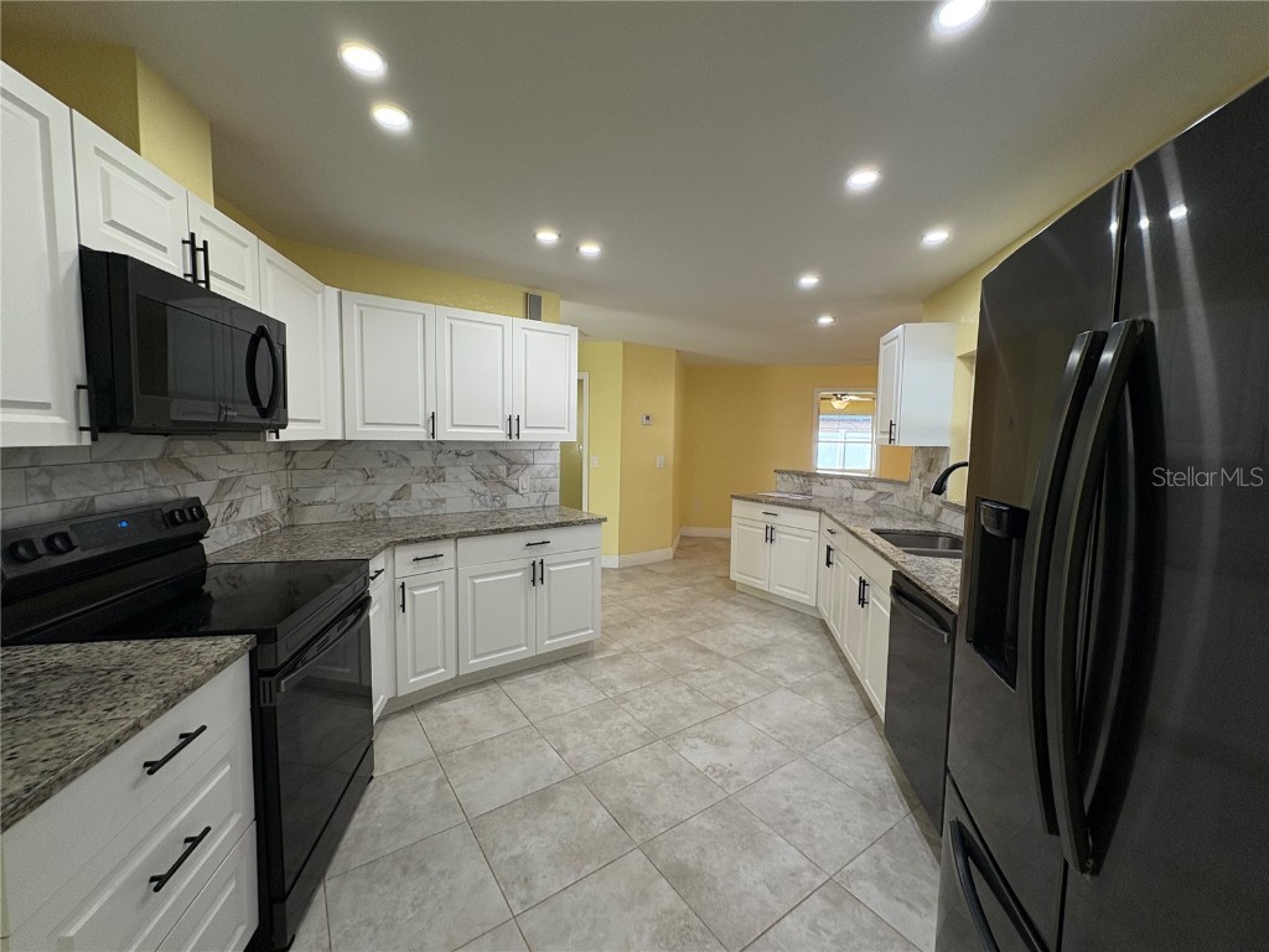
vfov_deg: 85.7
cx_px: 634
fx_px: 513
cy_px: 476
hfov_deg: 102.1
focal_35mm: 14
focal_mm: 2.22
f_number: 2.2
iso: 125
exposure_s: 1/120
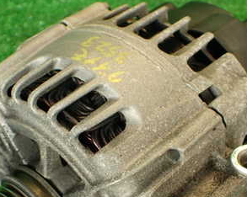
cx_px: 128
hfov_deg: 29.6
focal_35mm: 64
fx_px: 468
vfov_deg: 23.4
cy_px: 166
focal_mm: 5.79
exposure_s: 1/40
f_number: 2.4
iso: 200
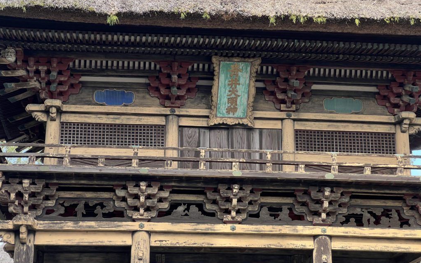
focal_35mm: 82
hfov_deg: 25.2
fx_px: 941
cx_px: 210
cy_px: 108
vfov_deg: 15.9
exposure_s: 1/99
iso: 40
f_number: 2.8
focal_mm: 9
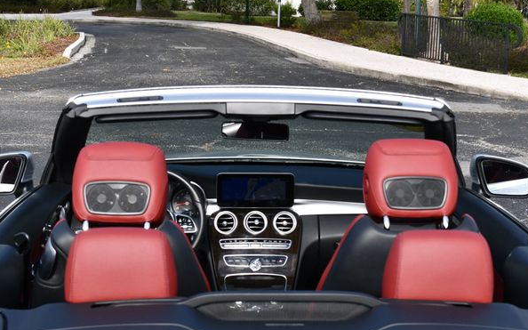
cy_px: 167
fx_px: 950
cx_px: 269
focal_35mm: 66
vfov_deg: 19.7
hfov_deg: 31.1
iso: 140
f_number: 8
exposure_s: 1/250
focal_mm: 30
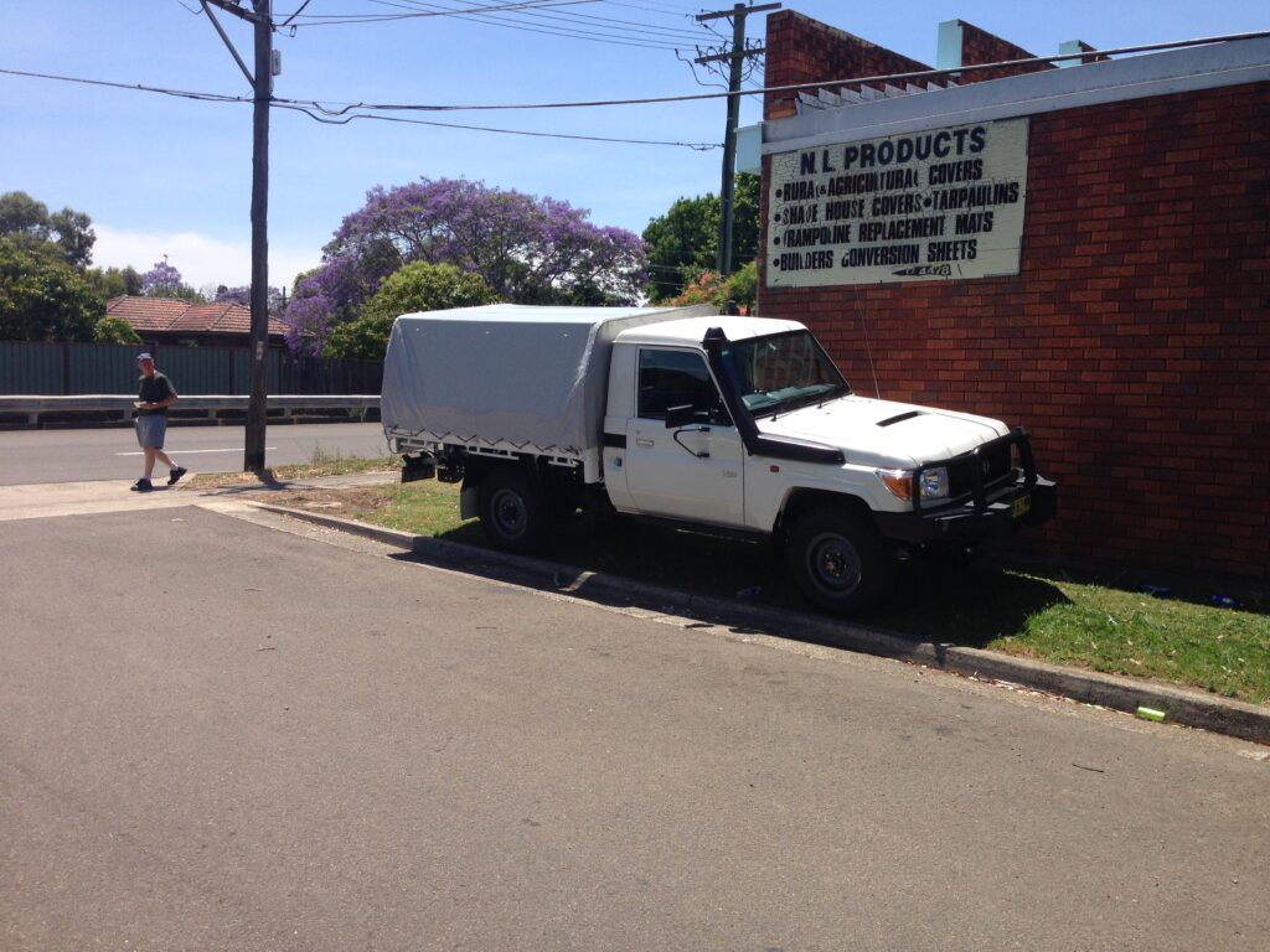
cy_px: 476
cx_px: 635
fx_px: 1211
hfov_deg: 55.4
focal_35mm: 33
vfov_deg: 42.9
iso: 50
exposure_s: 1/1595
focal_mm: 4.12
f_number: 2.4
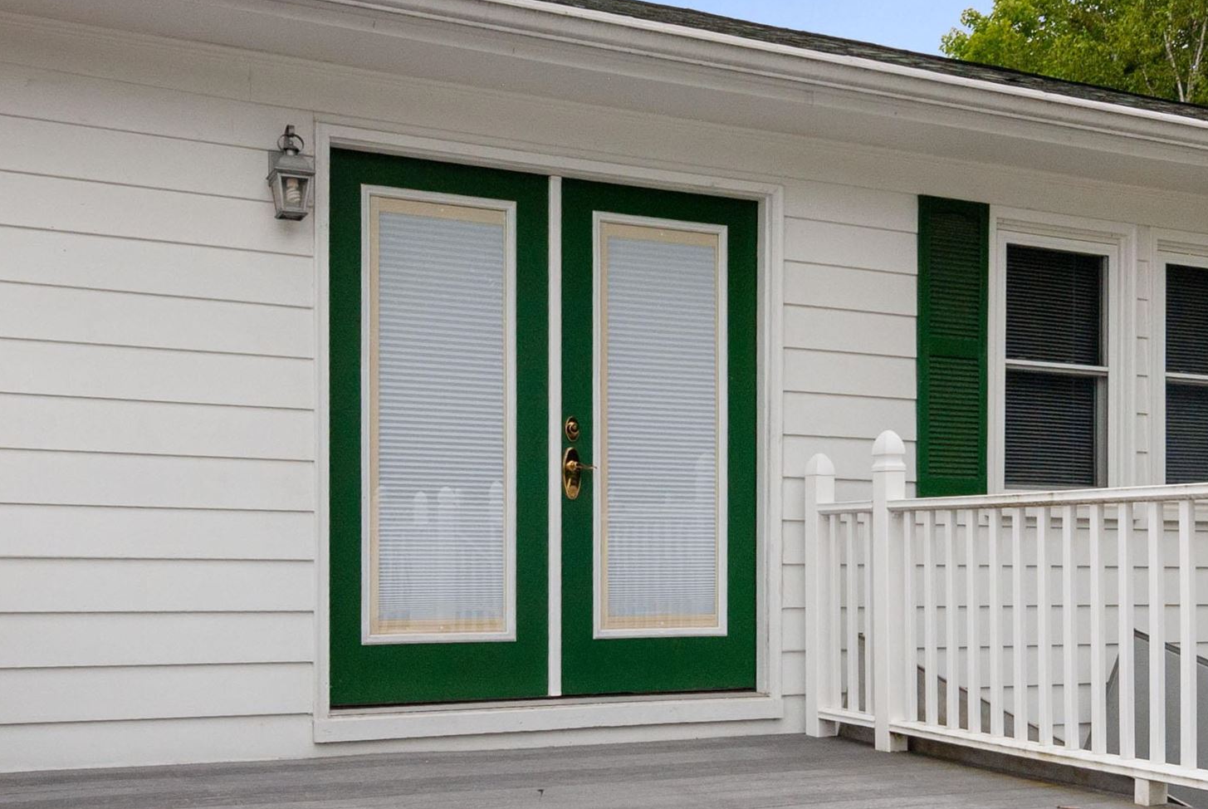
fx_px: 1277
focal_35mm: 38
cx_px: 605
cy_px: 358
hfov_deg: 50.6
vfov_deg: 35.1
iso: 200
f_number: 9
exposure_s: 1/500
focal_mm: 12
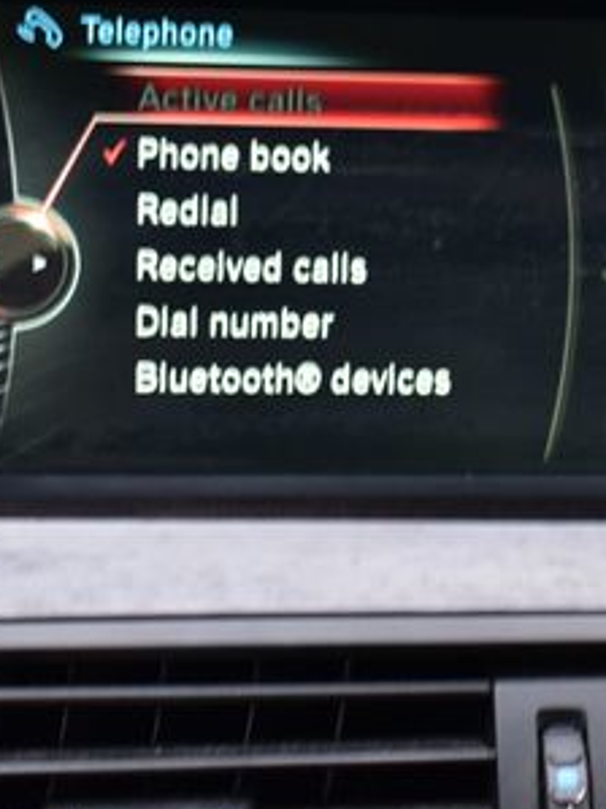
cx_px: 652
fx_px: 2453
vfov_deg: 18.7
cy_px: 341
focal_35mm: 105
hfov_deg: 13.8
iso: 450
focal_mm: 34
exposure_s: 1/15
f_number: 6.3
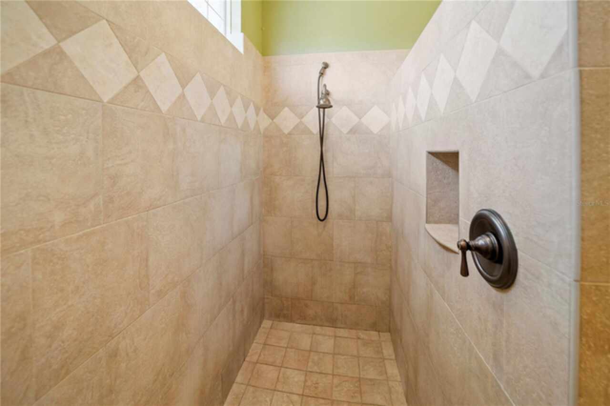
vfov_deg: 81.1
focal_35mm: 14
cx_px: 305
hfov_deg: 104.3
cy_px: 203
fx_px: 237
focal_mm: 14
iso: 160
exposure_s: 1/5
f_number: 4
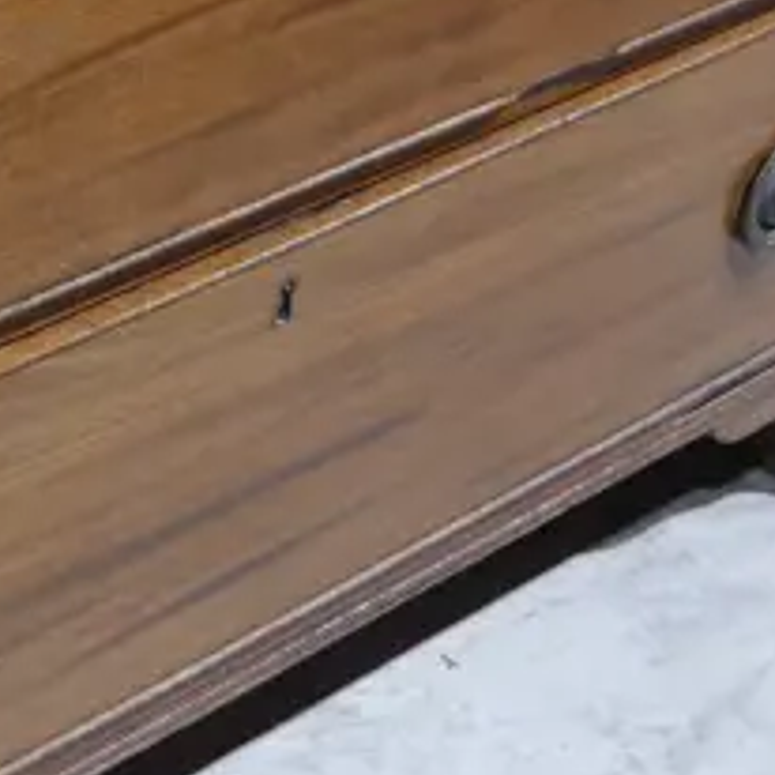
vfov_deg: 13.9
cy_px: -53
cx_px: 32
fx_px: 3116
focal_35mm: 123
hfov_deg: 14.0
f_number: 3.5
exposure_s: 1/60
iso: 500
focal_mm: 14
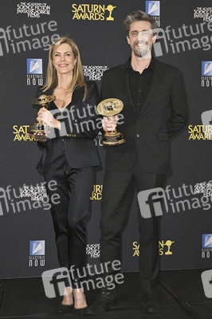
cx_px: 106
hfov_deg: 31.1
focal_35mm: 43
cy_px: 160
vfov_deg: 45.5
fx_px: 380
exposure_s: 1/320
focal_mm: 43
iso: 2000
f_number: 5.6
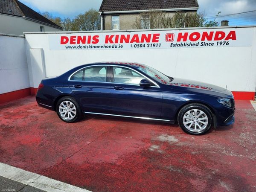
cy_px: 96
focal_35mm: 26
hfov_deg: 67.3
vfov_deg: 53.1
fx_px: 192
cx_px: 128
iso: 40
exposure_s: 1/1814
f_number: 1.8
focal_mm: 5.4
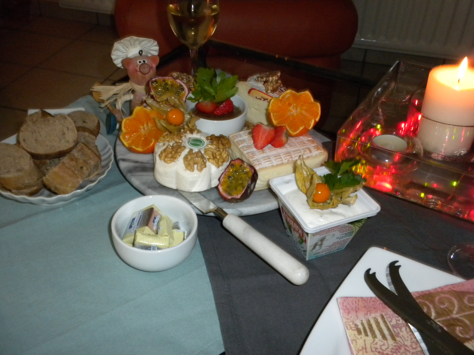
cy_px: 178
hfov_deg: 50.1
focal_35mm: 37
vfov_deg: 38.7
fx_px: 507
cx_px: 237
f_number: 3.5
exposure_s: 1/30
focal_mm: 6.6
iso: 400
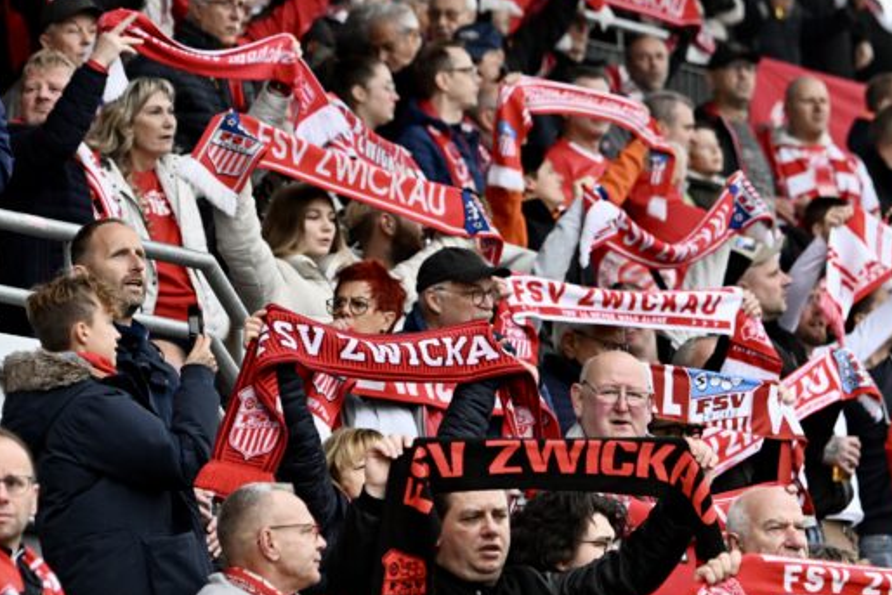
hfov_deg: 4.9
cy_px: 403
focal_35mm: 418
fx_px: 10359
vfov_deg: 3.3
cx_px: 604
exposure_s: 1/1600
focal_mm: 210
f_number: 5.3
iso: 2800
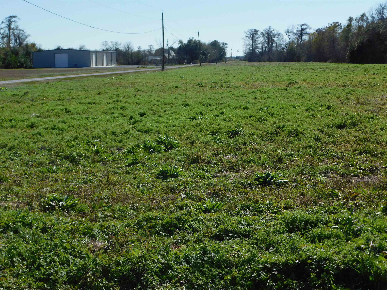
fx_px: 660
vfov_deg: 24.8
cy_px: 145
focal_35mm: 59
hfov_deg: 32.7
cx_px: 194
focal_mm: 10.4
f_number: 4
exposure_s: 1/1250
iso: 125
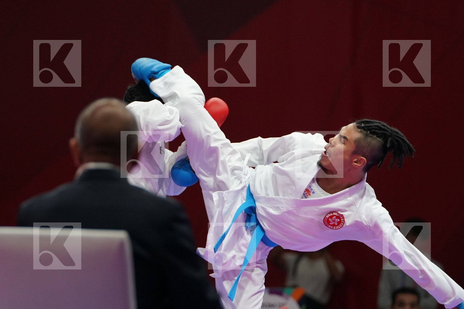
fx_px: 4524
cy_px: 154
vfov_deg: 3.9
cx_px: 232
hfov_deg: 5.9
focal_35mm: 351
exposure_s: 1/1000
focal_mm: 234
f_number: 4
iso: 2500
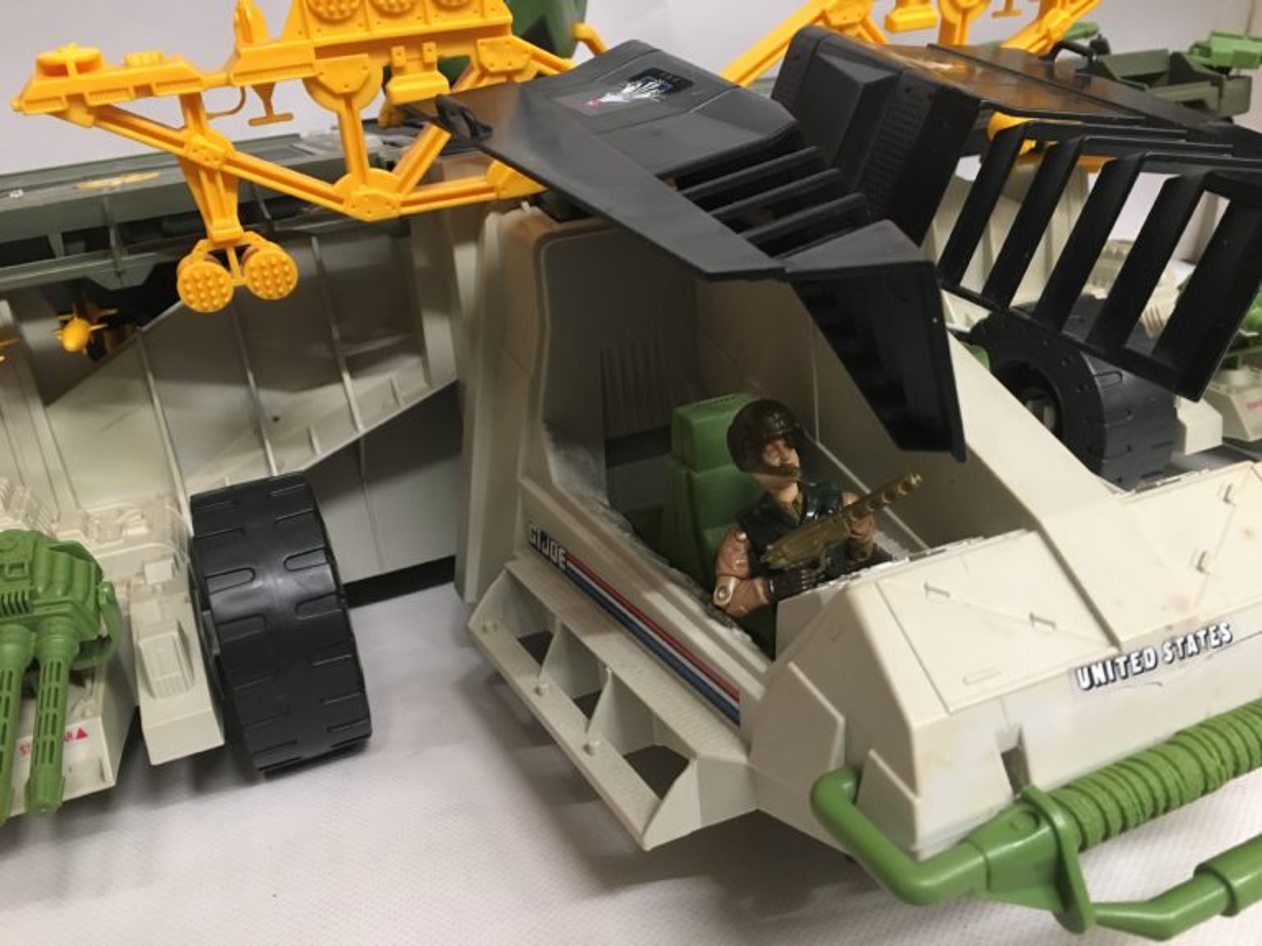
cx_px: 631
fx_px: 1057
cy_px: 473
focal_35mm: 29
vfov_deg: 48.2
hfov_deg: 61.7
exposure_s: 1/20
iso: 200
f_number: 2.2
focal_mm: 4.15
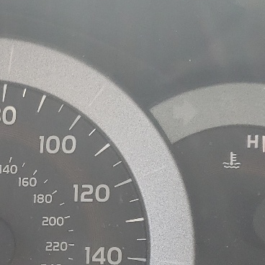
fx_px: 866
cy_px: 179
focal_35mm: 100
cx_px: -12
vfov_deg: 17.3
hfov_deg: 16.9
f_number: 1.5
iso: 51
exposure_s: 1/120
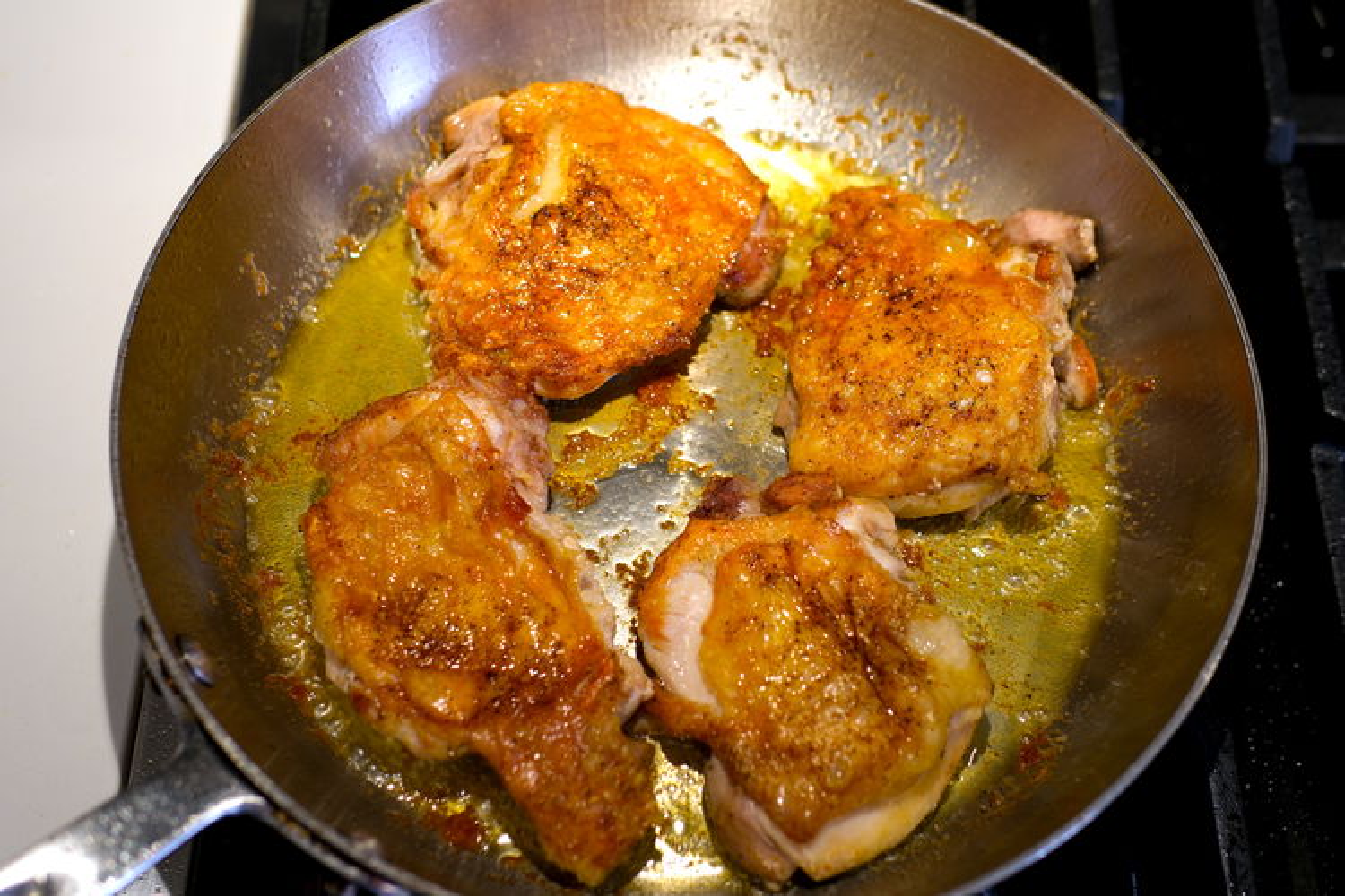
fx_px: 1681
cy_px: 448
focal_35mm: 45
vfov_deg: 29.9
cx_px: 672
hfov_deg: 43.6
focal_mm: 30
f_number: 2.8
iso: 125
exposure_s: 1/45
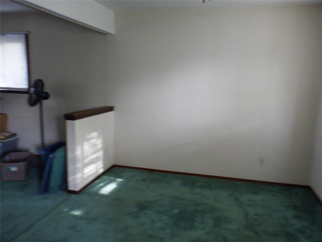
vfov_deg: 49.7
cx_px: 161
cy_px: 121
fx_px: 260
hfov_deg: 63.4
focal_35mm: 28
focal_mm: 5
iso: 800
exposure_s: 1/40
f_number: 3.5
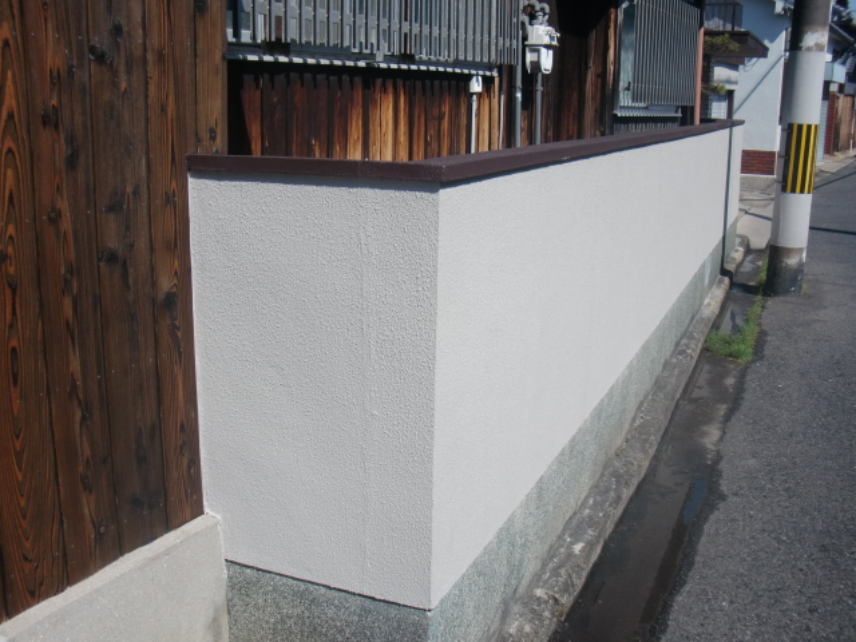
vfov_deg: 37.7
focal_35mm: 38
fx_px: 940
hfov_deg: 49.0
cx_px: 428
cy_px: 321
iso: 64
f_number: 3.9
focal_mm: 6.66
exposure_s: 1/800
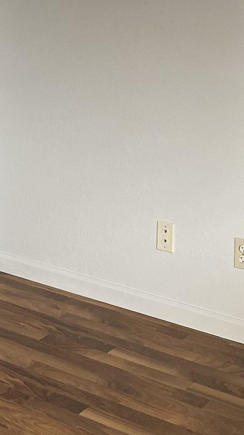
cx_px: 0
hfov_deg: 14.5
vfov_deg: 25.8
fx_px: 943
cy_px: 155
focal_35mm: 82
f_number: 1.8
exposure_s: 1/104
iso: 125
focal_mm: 4.25
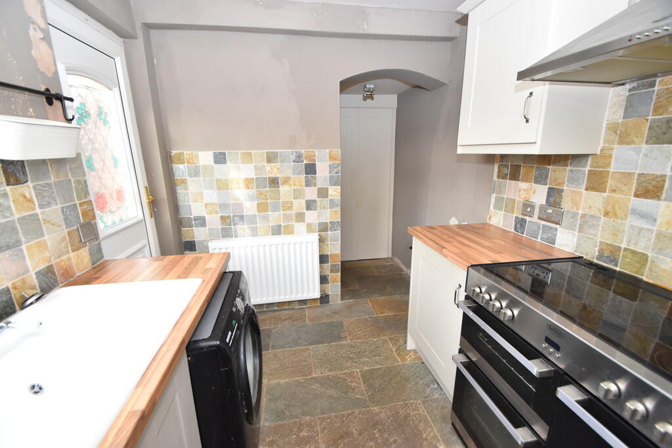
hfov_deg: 100.4
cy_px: 224
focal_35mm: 15
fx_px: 280
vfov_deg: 77.3
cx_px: 336
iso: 800
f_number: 5
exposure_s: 1/100
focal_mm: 10
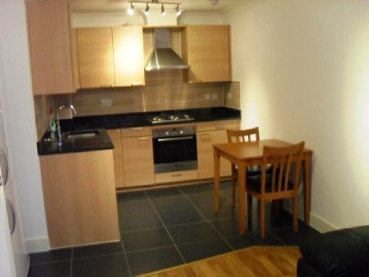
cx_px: 184
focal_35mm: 35
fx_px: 373
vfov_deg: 40.7
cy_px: 138
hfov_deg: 52.6
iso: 320
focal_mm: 6.2
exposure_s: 1/15
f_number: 2.8
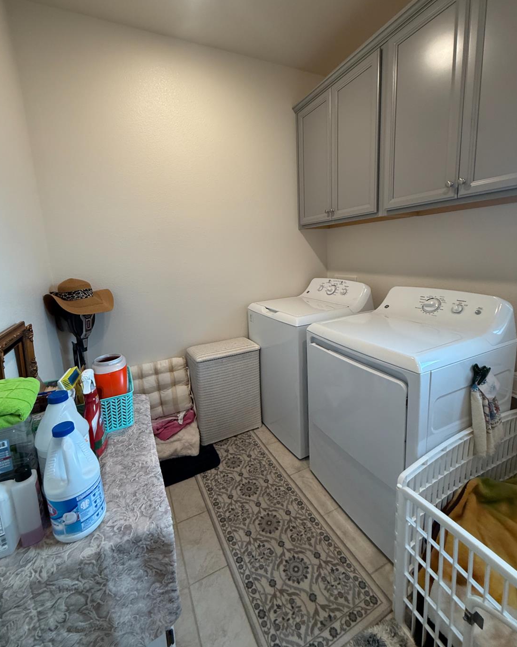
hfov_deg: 84.0
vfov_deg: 96.6
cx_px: 253
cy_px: 300
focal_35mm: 15
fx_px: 287
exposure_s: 1/120
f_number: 2.2
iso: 200
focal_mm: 2.22
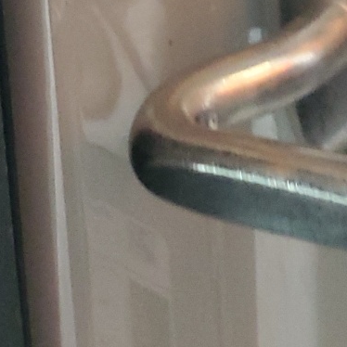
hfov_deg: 11.8
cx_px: 703
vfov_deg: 10.4
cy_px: -623
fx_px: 1486
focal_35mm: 131
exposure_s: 1/60.2
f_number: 1.5
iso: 221
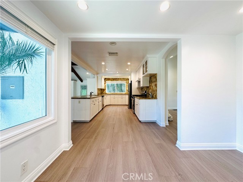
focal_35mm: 14
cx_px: 122
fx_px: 98
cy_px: 91
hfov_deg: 102.1
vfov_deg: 85.7
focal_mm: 2.22
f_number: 2.2
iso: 125
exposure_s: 1/120
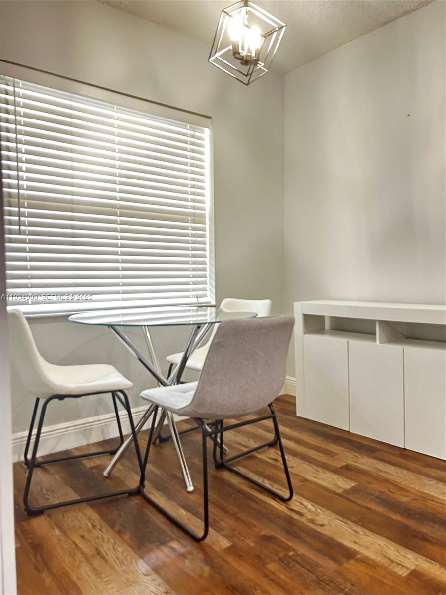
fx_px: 447
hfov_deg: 53.1
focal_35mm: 26
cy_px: 298
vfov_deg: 67.3
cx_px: 223
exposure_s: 1/60
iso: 320
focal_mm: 5.7
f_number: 1.5
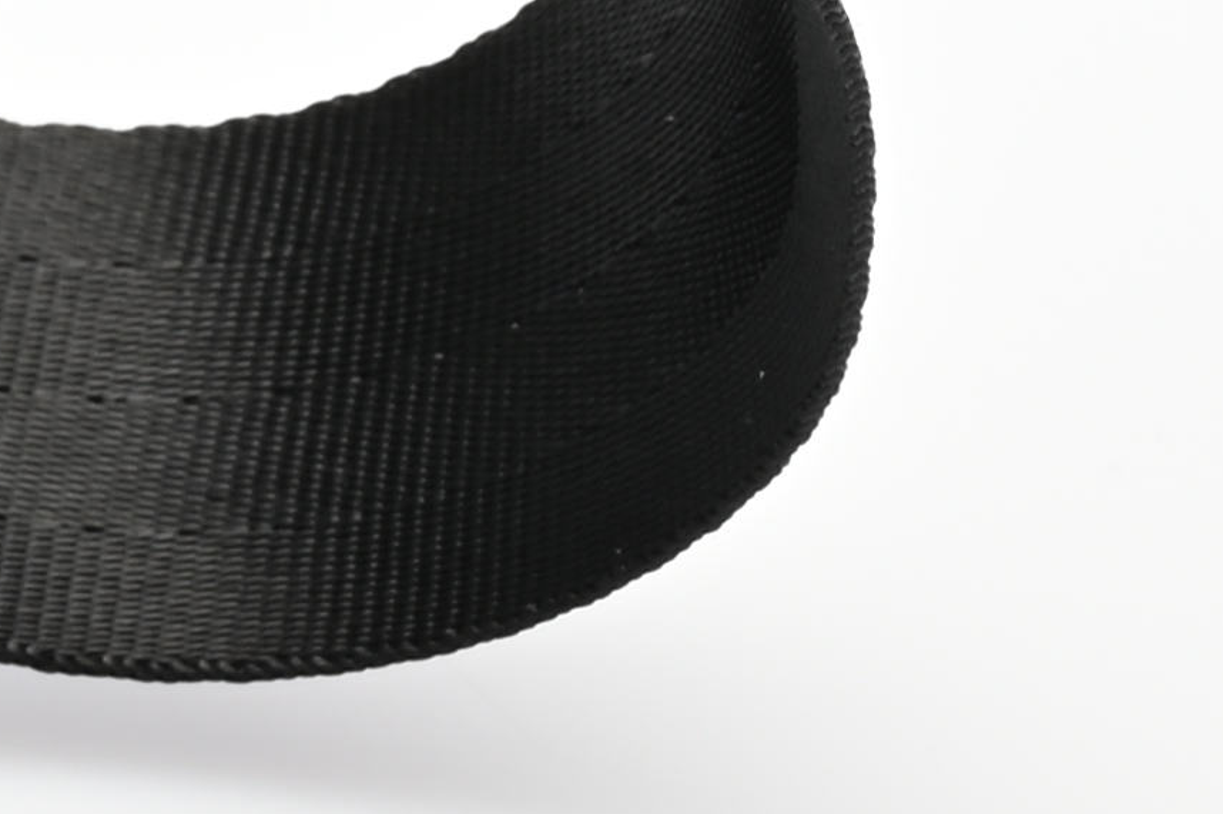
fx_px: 13886
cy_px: -144
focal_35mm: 409
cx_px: -2268
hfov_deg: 4.8
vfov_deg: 3.4
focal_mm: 58
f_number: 16
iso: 100
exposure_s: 1/160
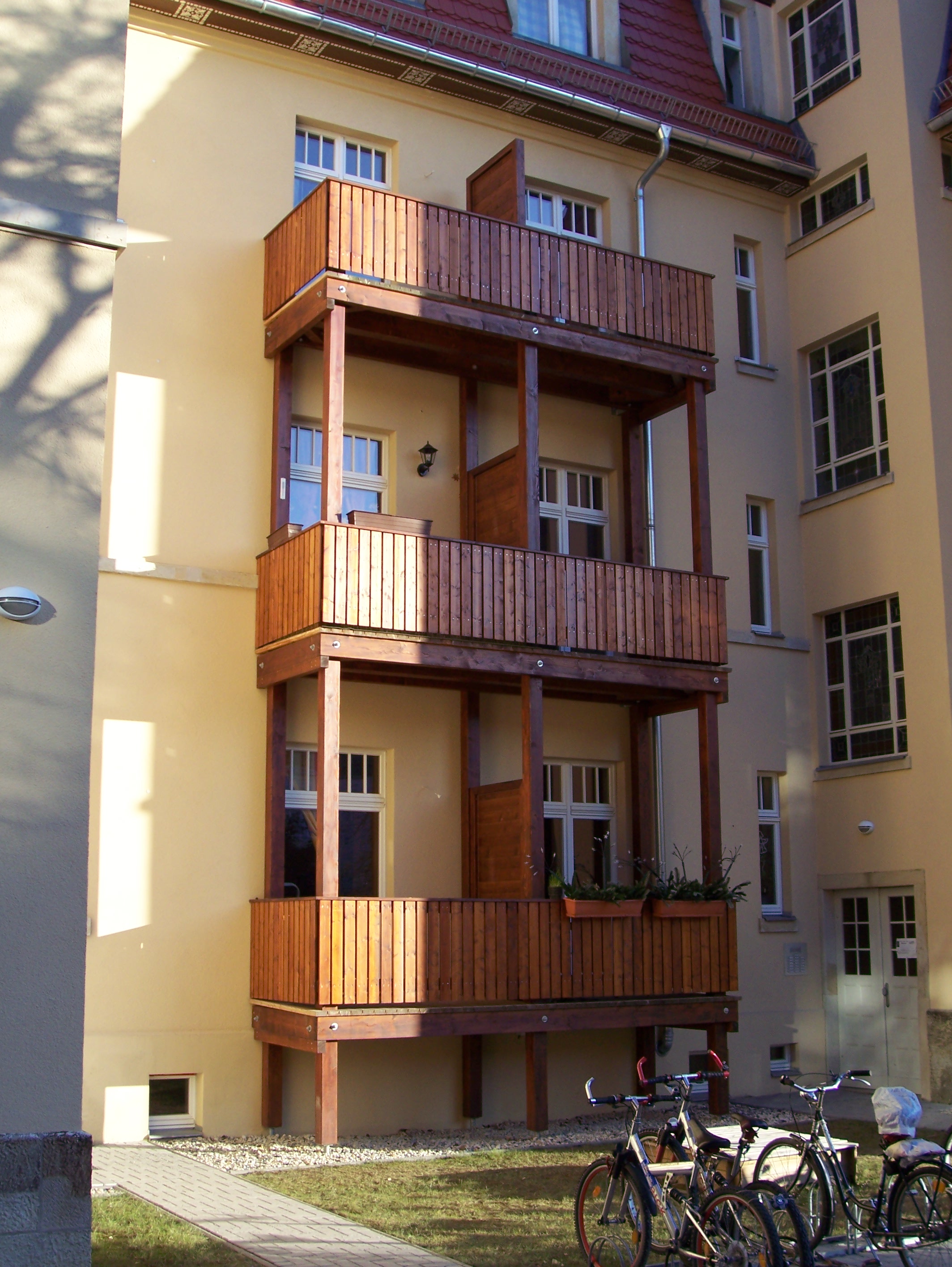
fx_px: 1538
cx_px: 476
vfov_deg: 44.8
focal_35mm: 42
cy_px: 634
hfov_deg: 34.4
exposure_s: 1/320
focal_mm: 7
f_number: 2.8
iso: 80
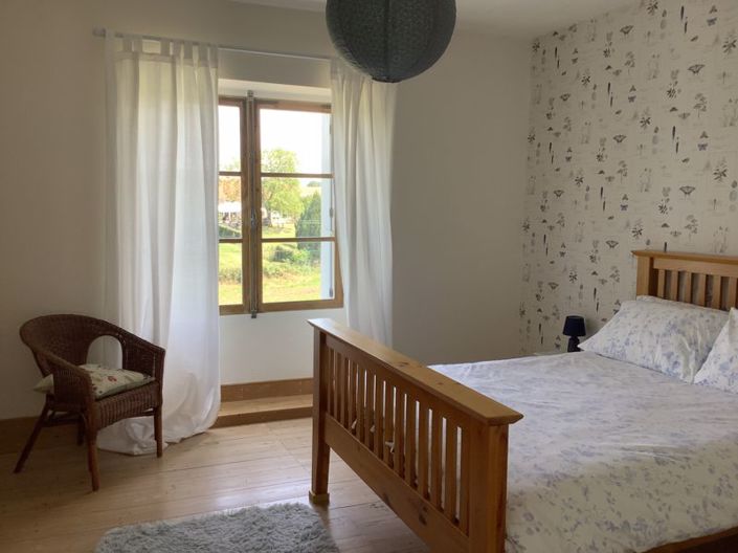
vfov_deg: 45.4
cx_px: 369
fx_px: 661
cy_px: 276
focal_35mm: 31
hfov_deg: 58.4
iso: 64
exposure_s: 1/120
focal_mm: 3.3
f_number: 2.4
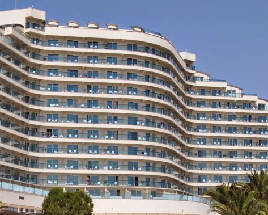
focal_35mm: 82
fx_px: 651
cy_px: 188
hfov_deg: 23.2
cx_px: 105
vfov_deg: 18.5
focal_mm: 24
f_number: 9
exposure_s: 1/320
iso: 100
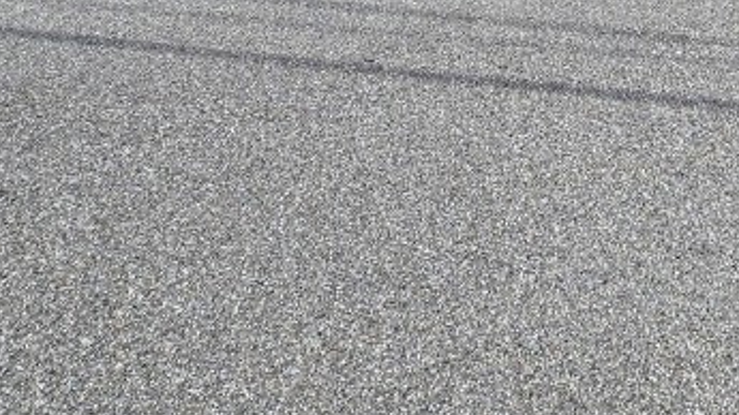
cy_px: -351
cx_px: 617
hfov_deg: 45.3
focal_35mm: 42
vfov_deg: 19.9
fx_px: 823
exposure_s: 1/3282
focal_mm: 2.2
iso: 50
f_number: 2.2
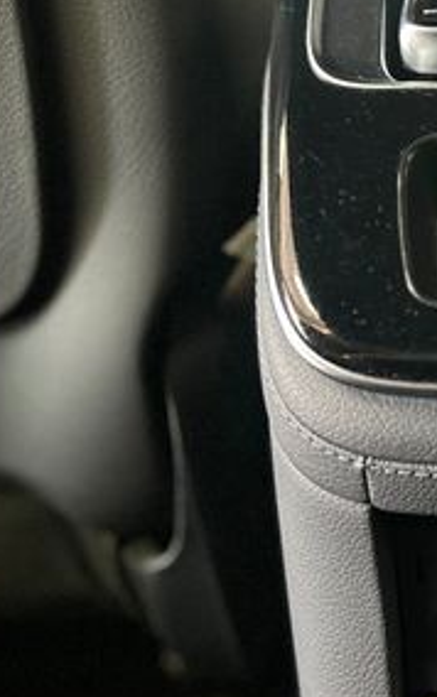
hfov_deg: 19.5
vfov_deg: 32.9
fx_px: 1179
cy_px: 412
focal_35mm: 62
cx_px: 555
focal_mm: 5.7
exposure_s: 1/25
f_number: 1.5
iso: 640
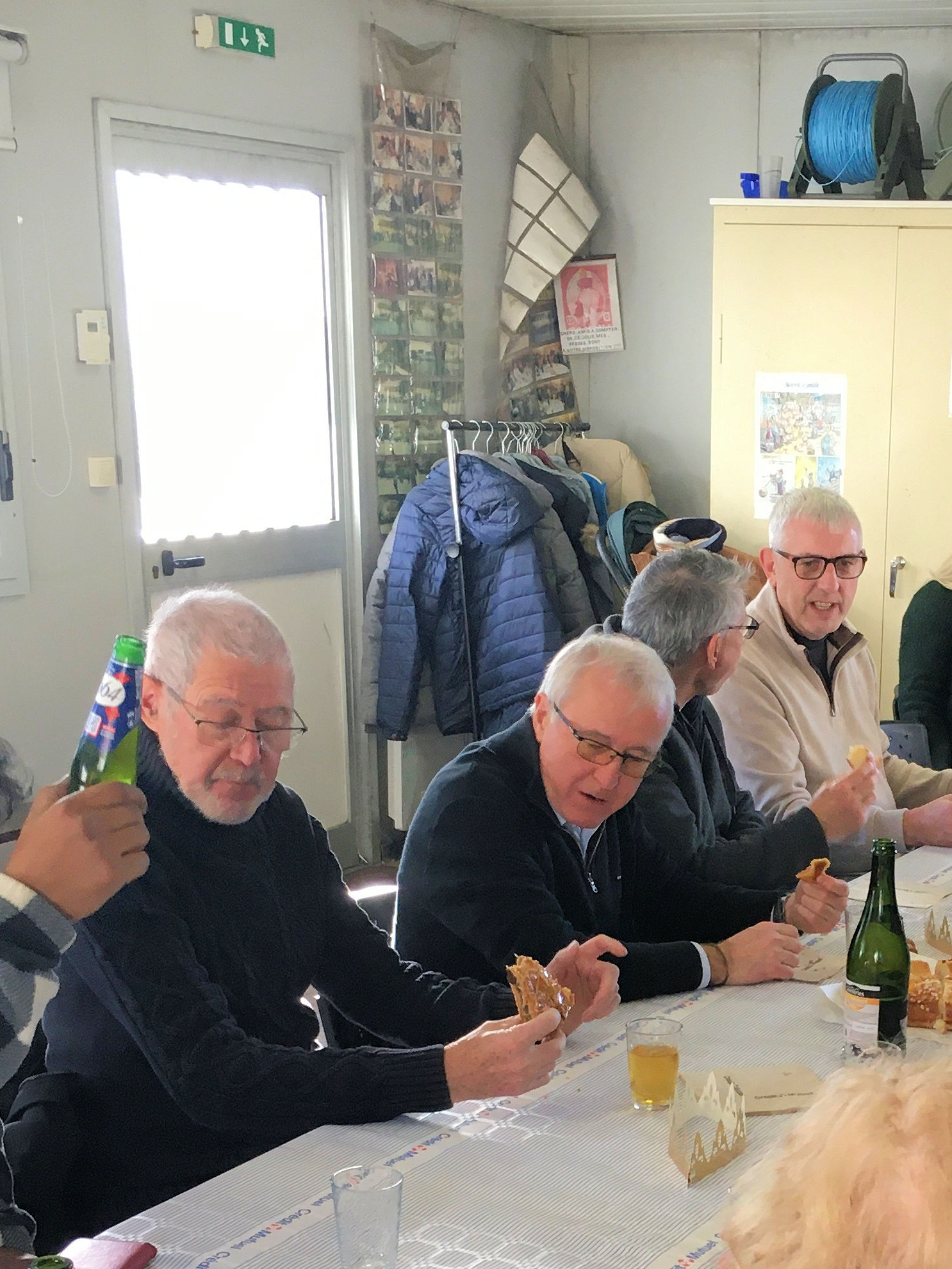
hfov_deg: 24.3
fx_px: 2164
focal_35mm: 59
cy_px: 1100
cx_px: 812
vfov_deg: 31.4
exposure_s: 1/33
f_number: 2.2
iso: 40
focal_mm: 4.15
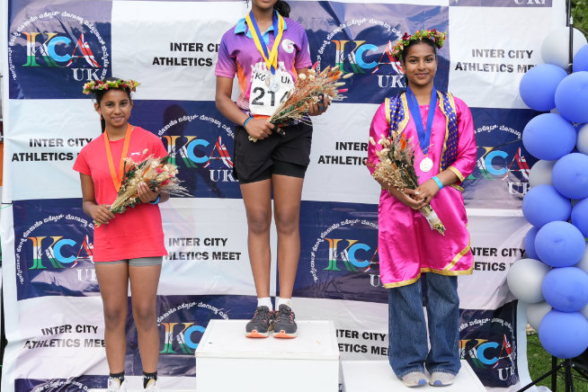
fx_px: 824
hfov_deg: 39.2
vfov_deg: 26.8
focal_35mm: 50
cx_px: 264
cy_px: 190
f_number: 2.8
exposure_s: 1/800
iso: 250
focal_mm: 32.3
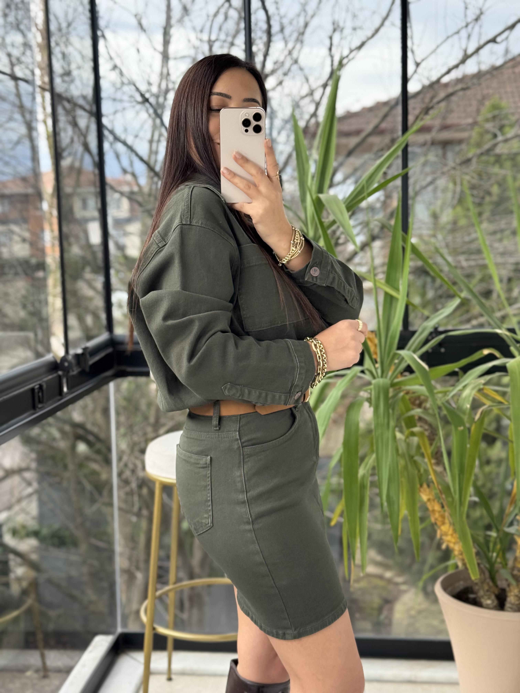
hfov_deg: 30.3
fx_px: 961
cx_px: 260
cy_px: 346
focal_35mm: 48
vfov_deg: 39.7
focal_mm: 6.76
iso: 100
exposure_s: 1/496
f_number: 1.78
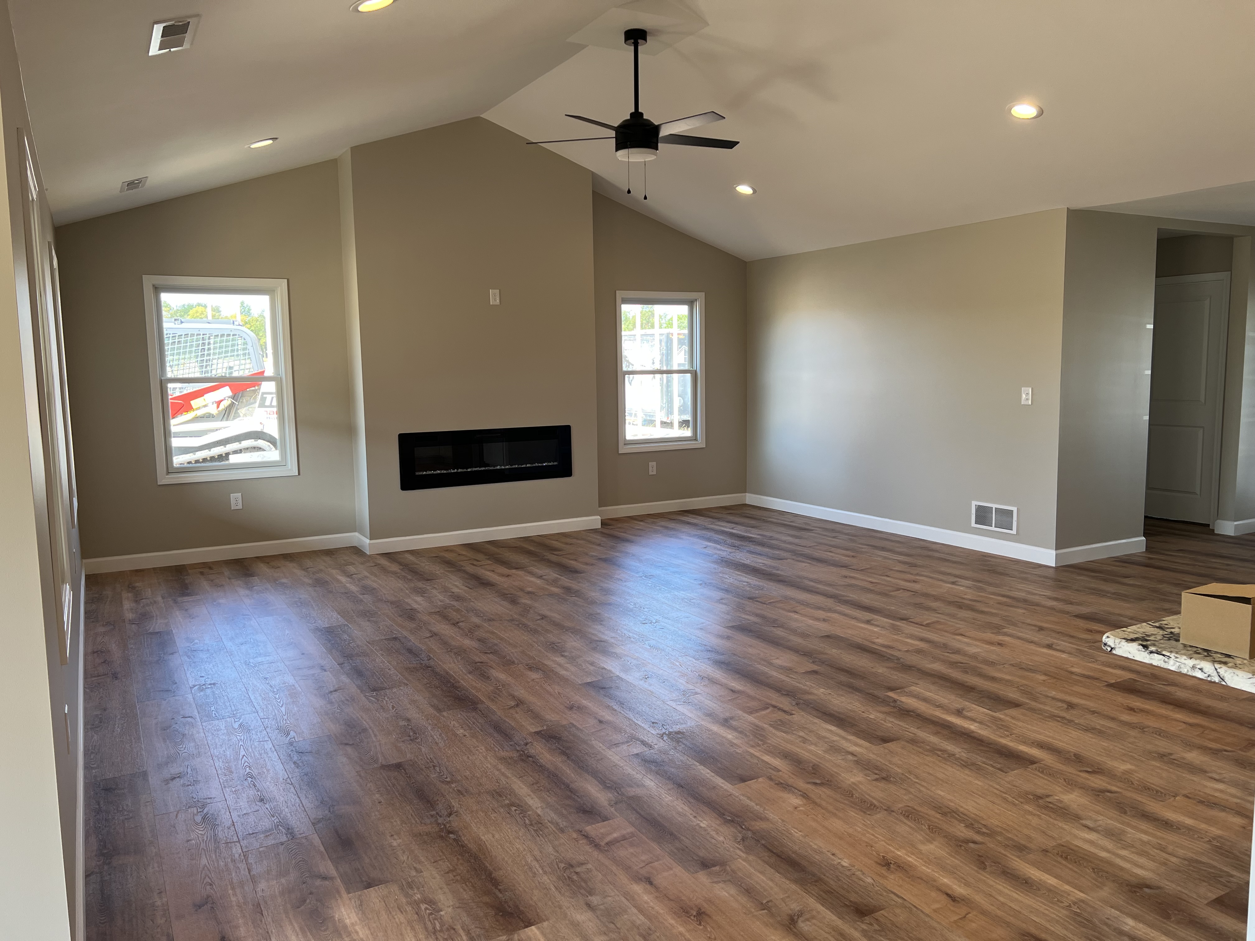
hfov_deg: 67.3
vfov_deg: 53.1
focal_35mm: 26
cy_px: 470
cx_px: 628
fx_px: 943
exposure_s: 1/160
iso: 64
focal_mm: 5.7
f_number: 1.5
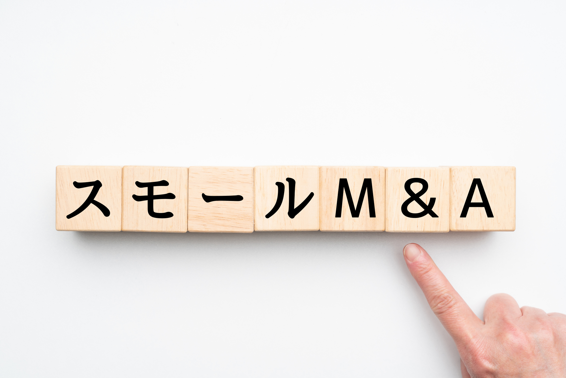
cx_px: 283
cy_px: 189
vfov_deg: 28.7
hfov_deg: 41.9
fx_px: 739
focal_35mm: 47
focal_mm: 47
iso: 100
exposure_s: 1/125
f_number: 9
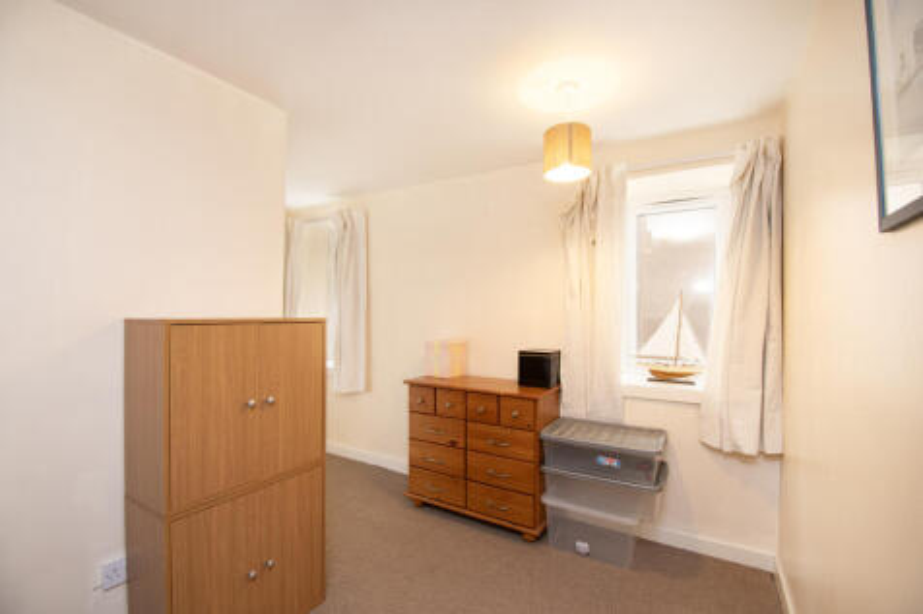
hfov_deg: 100.4
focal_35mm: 15
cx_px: 462
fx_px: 384
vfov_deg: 77.3
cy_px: 307
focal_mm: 10
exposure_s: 1/3
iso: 320
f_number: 7.1
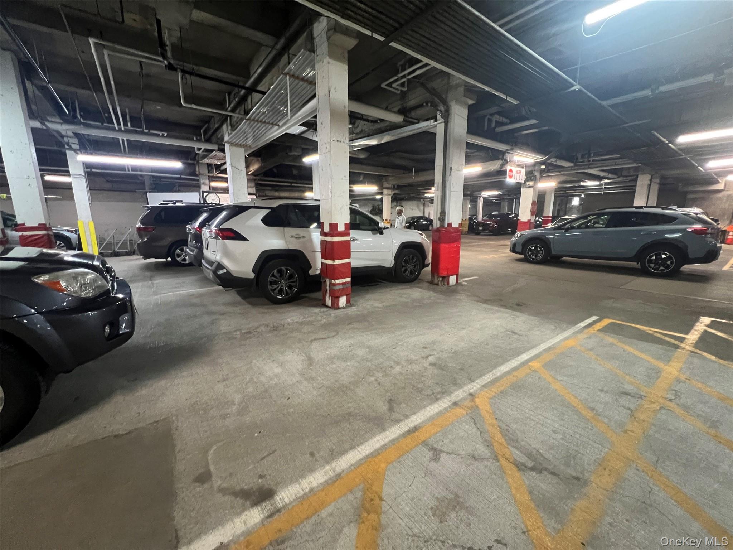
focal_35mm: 13
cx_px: 366
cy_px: 275
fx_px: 275
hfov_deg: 106.2
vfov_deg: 89.9
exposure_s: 1/40
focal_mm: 1.57
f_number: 1.8
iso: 800
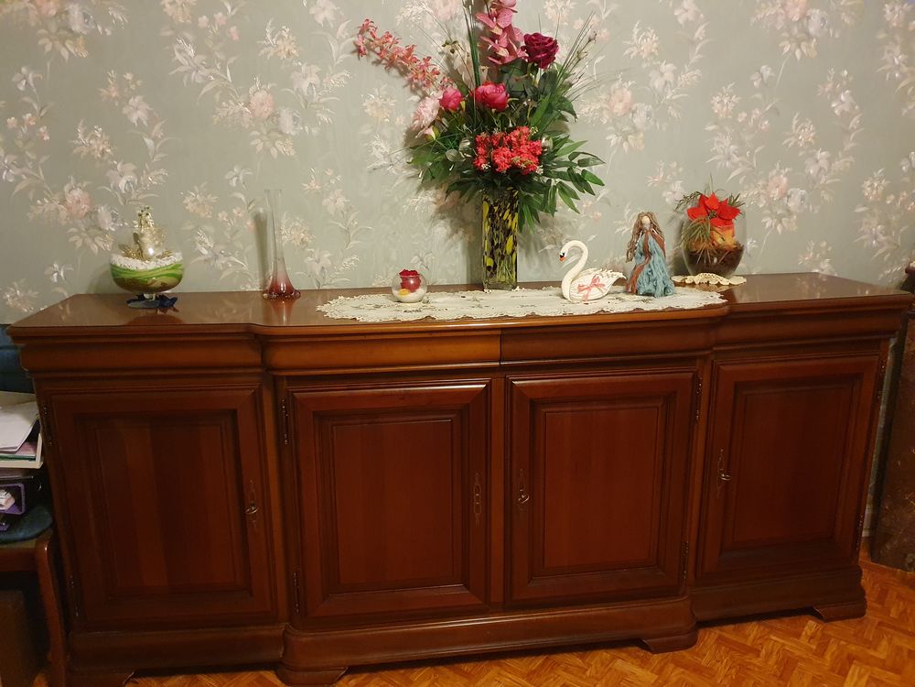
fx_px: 687
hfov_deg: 67.3
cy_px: 344
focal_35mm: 26
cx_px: 458
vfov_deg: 53.1
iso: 640
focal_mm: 4.32
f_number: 1.5
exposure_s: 1/33
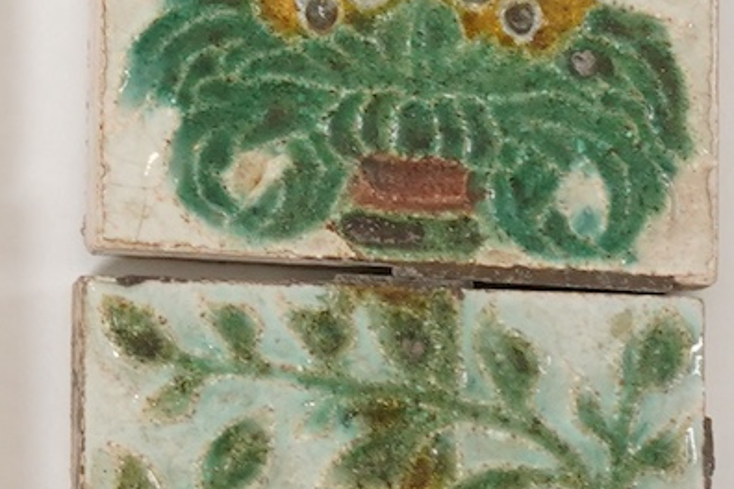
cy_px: -771
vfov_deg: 2.7
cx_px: -1691
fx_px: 10316
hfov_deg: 3.9
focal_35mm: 506
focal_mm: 73
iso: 1250
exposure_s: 1/125
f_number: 13
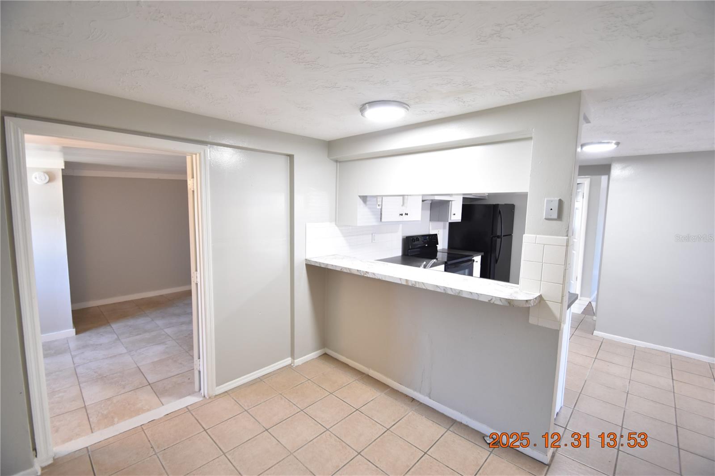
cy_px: 238
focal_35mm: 15
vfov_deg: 77.3
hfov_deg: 100.4
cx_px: 358
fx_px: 298
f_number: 3.5
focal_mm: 10
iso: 800
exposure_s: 1/30
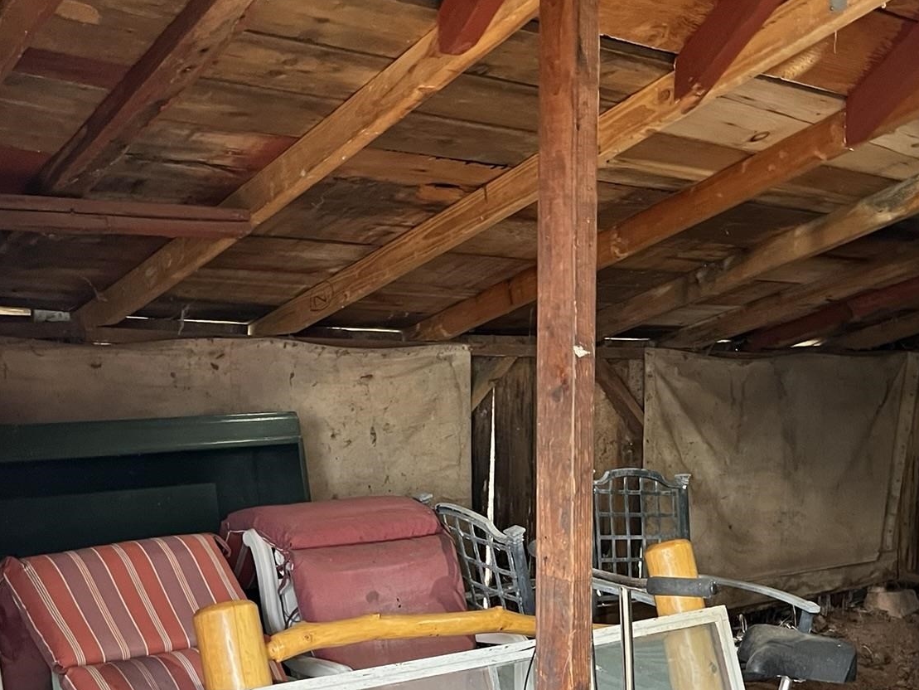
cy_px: 549
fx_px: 1274
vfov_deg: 29.6
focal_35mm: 48
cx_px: 582
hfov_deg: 39.4
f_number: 1.6
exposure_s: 1/60
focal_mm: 5.1
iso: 400
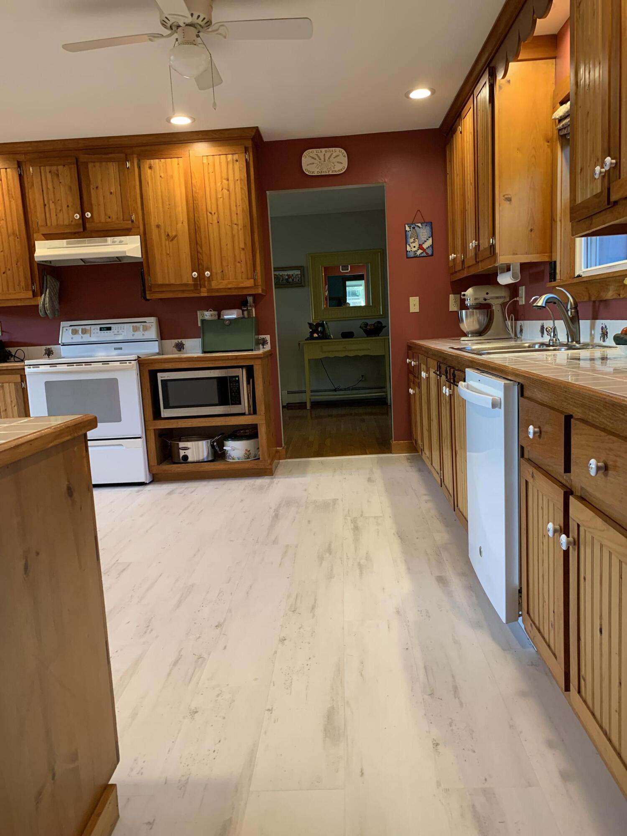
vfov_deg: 67.3
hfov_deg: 53.1
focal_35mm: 26
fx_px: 628
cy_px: 418
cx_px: 314
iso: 125
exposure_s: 1/60
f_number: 1.8
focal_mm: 4.25
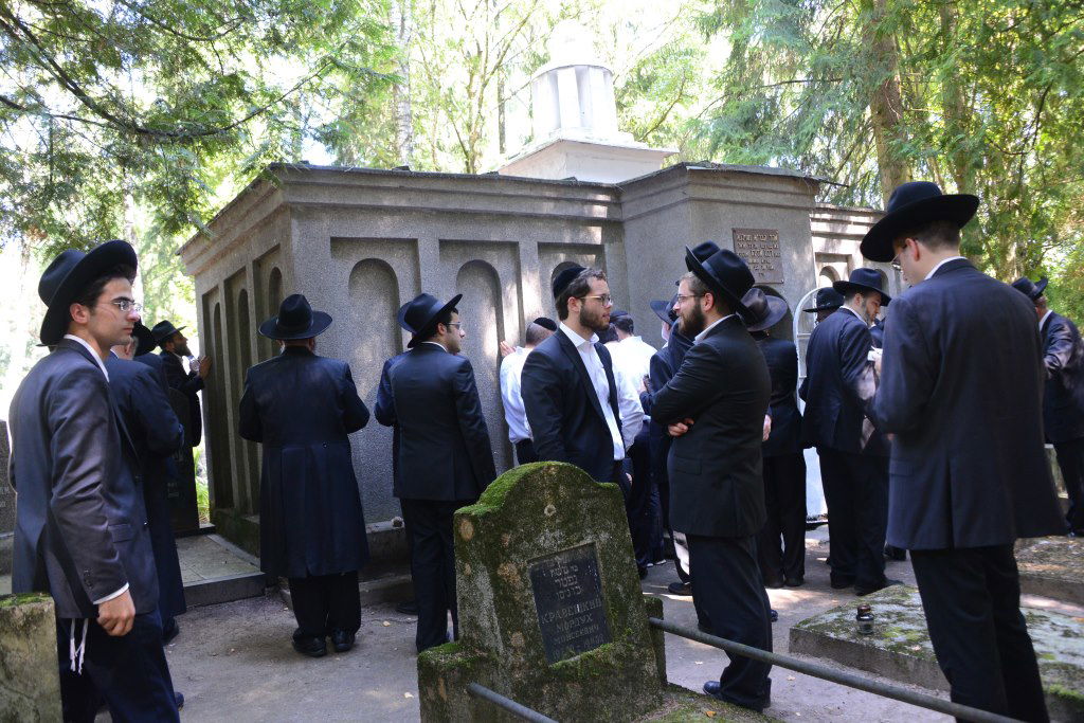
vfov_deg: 46.4
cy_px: 362
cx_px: 542
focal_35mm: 28
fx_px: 843
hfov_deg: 65.5
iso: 2000
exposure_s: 1/80
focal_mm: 28
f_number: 5
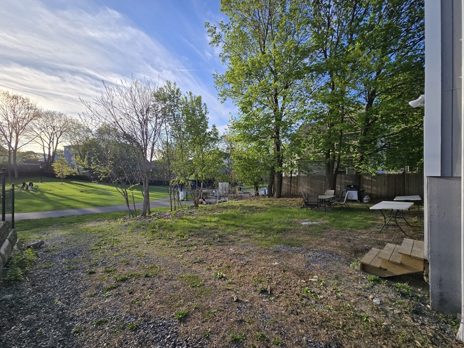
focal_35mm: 13
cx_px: 232
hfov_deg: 106.2
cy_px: 174
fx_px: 174
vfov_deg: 89.9
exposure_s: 1/1199
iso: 50
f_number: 2.2
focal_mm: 2.2
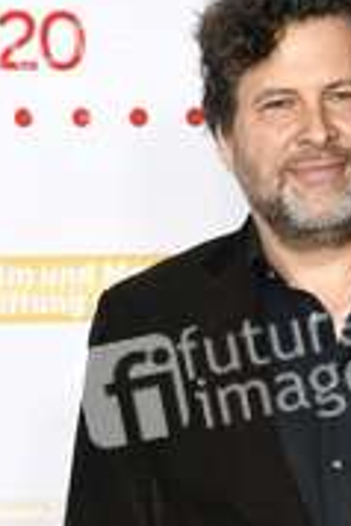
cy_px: 526
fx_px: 2291
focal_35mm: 157
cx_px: 313
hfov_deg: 8.7
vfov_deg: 12.9
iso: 800
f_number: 4.5
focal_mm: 70
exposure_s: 1/400
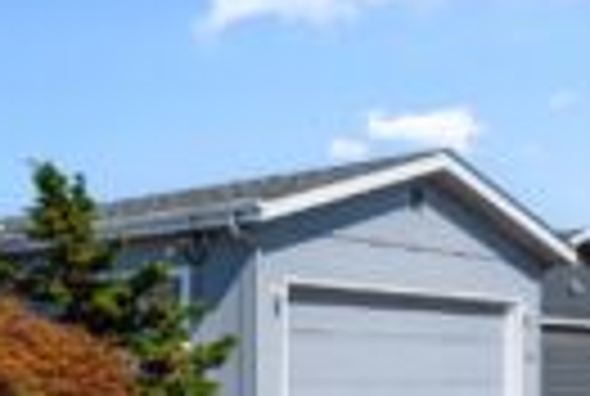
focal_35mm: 67
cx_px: -207
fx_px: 1101
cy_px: 358
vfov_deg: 20.0
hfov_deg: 25.3
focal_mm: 22
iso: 100
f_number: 8
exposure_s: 1/500
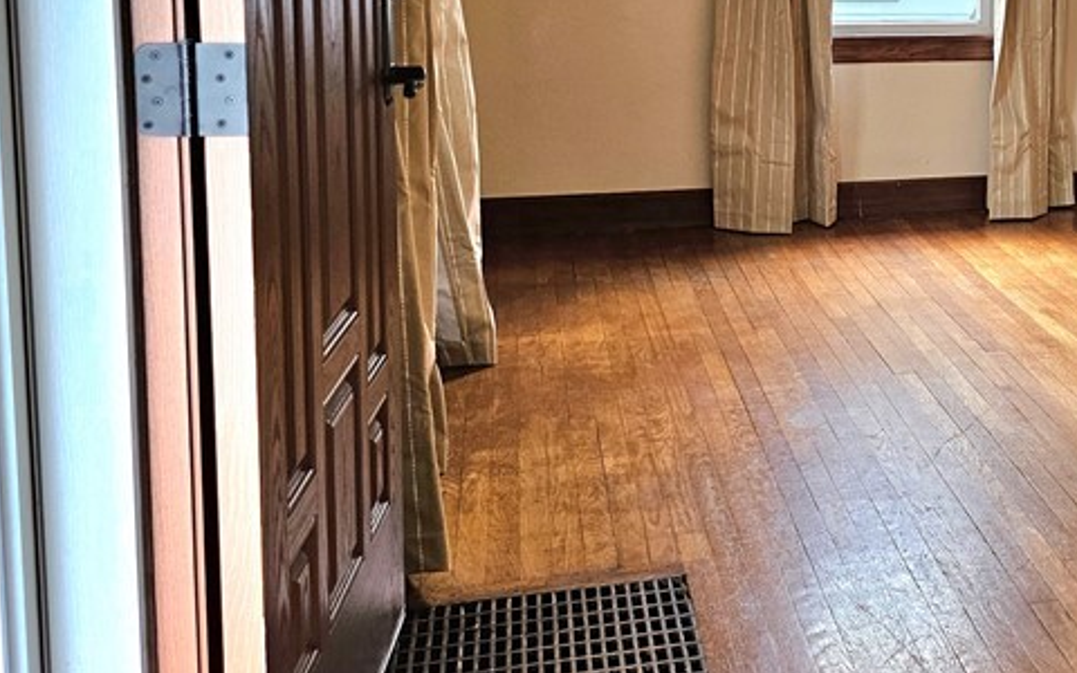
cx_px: 1001
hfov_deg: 36.1
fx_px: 1526
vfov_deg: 24.1
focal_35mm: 52
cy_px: 45
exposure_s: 1/120
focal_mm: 6.3
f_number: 1.7
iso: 160
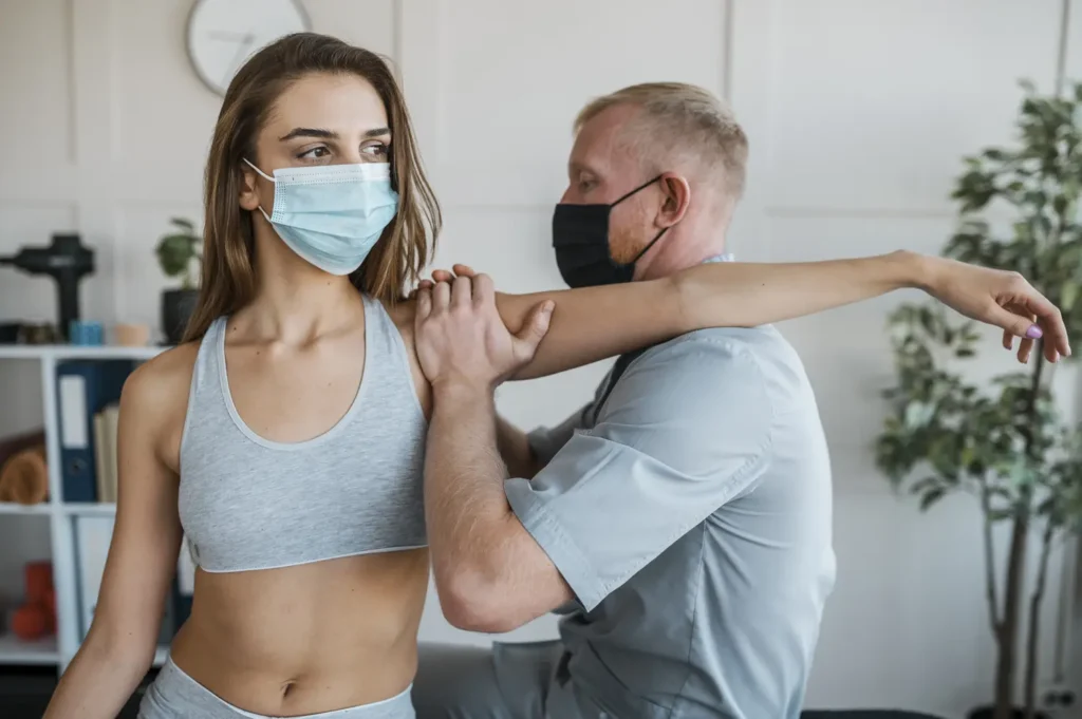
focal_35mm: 35
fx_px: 1051
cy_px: 360
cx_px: 541
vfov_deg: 37.8
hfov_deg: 54.5
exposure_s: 1/250
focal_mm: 35
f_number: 2.4
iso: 200
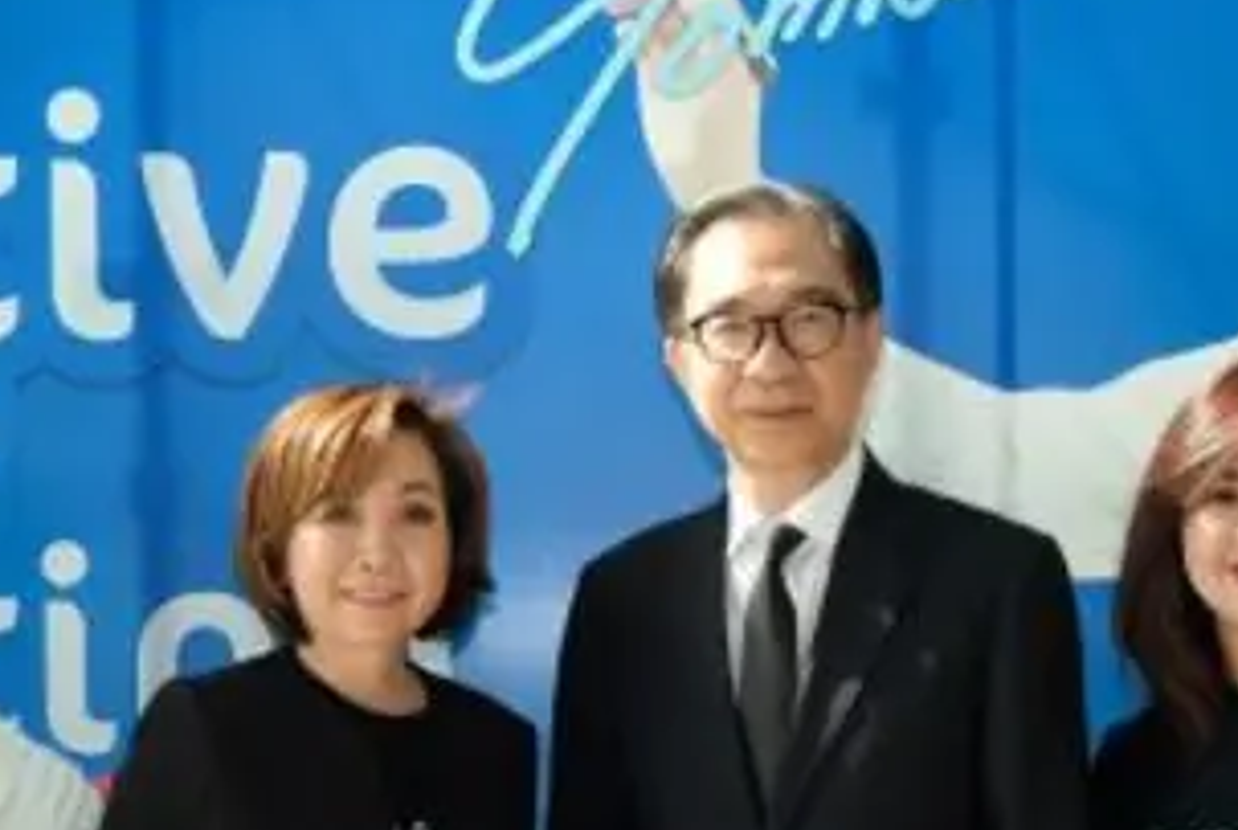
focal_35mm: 90
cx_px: 478
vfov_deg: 15.0
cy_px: 840
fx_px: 3099
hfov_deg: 22.5
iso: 250
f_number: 4
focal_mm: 23.4
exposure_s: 1/100
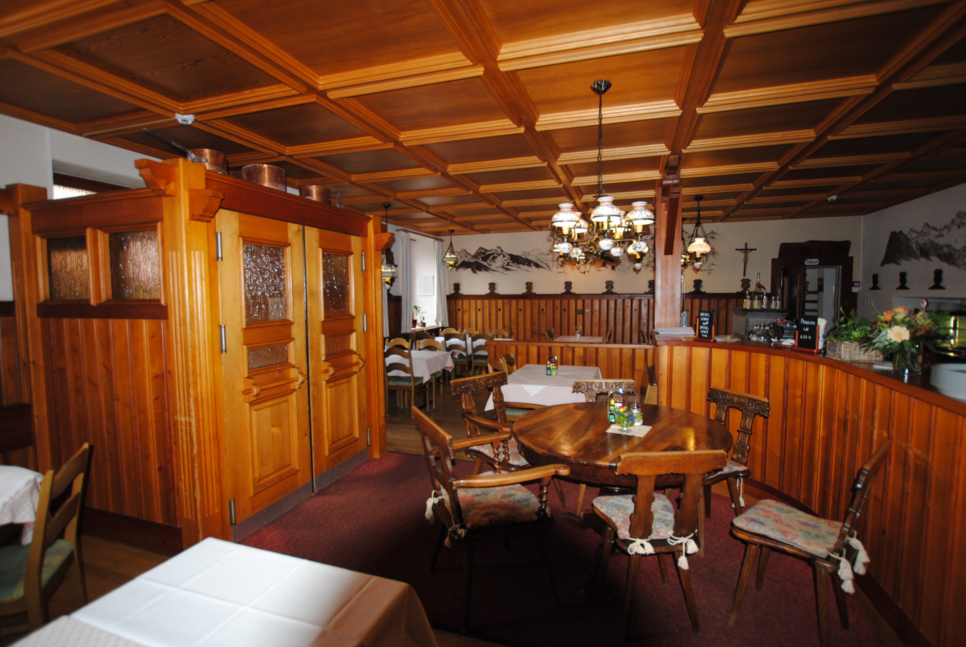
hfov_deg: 94.9
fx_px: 443
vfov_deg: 72.2
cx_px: 483
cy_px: 324
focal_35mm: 16
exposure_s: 1/60
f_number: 3.5
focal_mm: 11
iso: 200
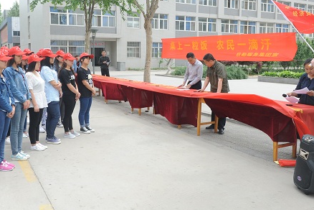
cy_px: 85
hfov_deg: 54.3
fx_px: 305
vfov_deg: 37.7
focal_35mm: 35
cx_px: 137
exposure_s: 1/200
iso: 320
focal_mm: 24
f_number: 8
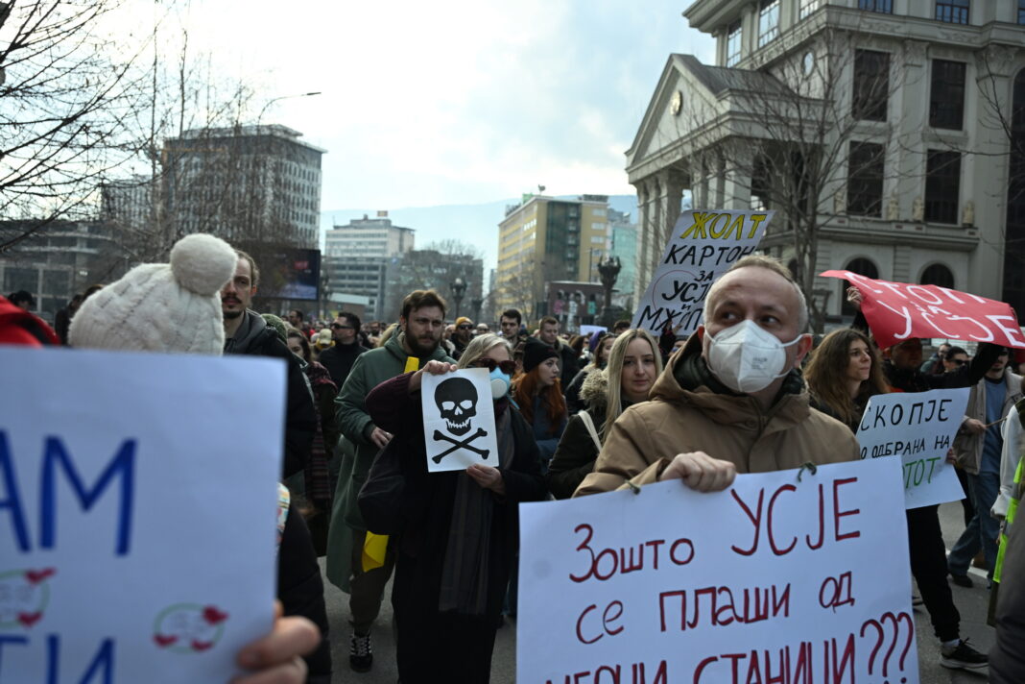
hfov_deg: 58.7
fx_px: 911
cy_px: 342
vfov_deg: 41.1
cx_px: 512
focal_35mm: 32
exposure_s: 1/3200
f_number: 4
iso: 800
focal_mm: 32
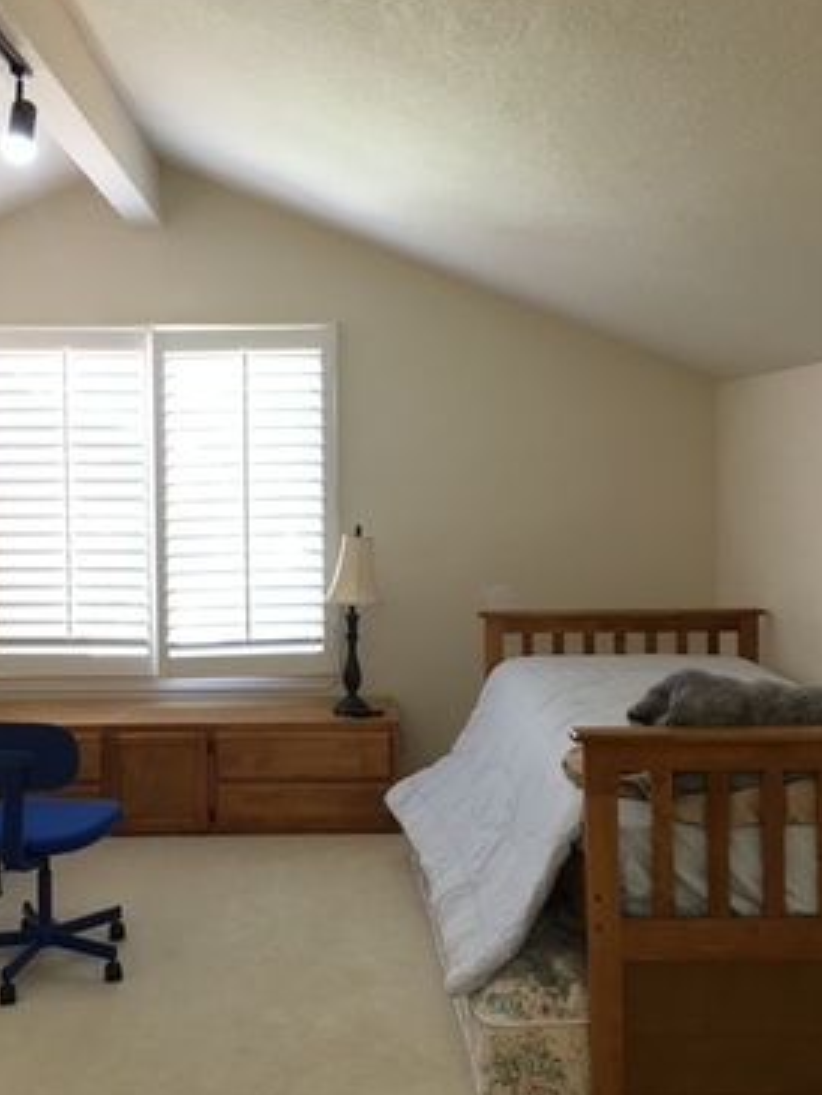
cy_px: 542
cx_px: 333
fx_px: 1139
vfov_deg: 51.3
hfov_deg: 39.5
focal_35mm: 36
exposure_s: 1/15
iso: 40
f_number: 2.2
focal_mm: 4.15
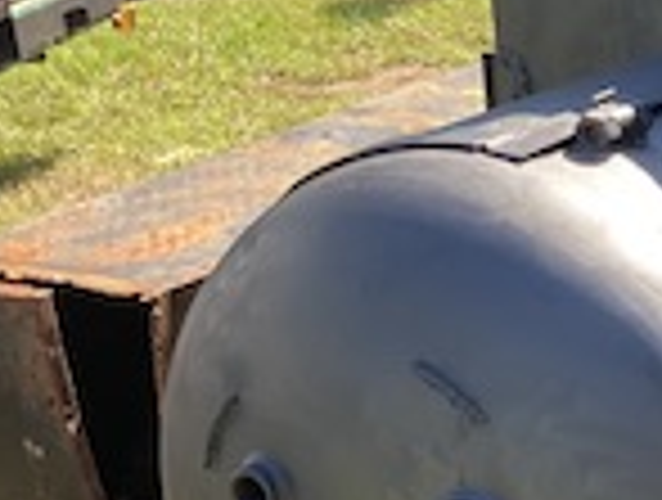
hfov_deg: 12.9
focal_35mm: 133
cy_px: 119
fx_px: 2550
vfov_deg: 11.2
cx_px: 1310
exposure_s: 1/180
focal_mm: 3.99
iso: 20
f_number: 1.8
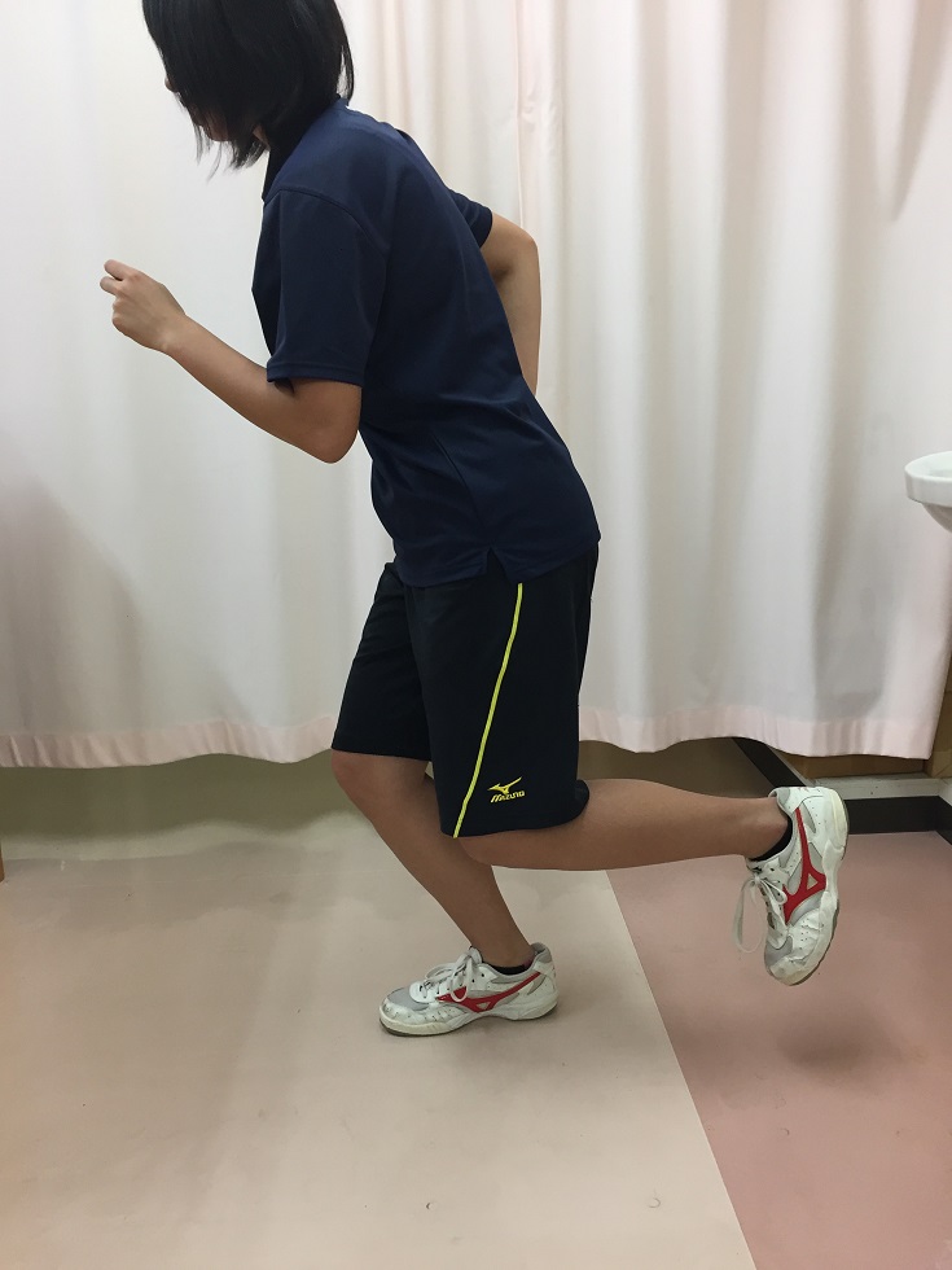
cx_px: 476
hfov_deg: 48.2
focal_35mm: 29
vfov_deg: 61.7
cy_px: 635
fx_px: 1063
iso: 40
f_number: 2.2
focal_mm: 4.15
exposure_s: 1/30
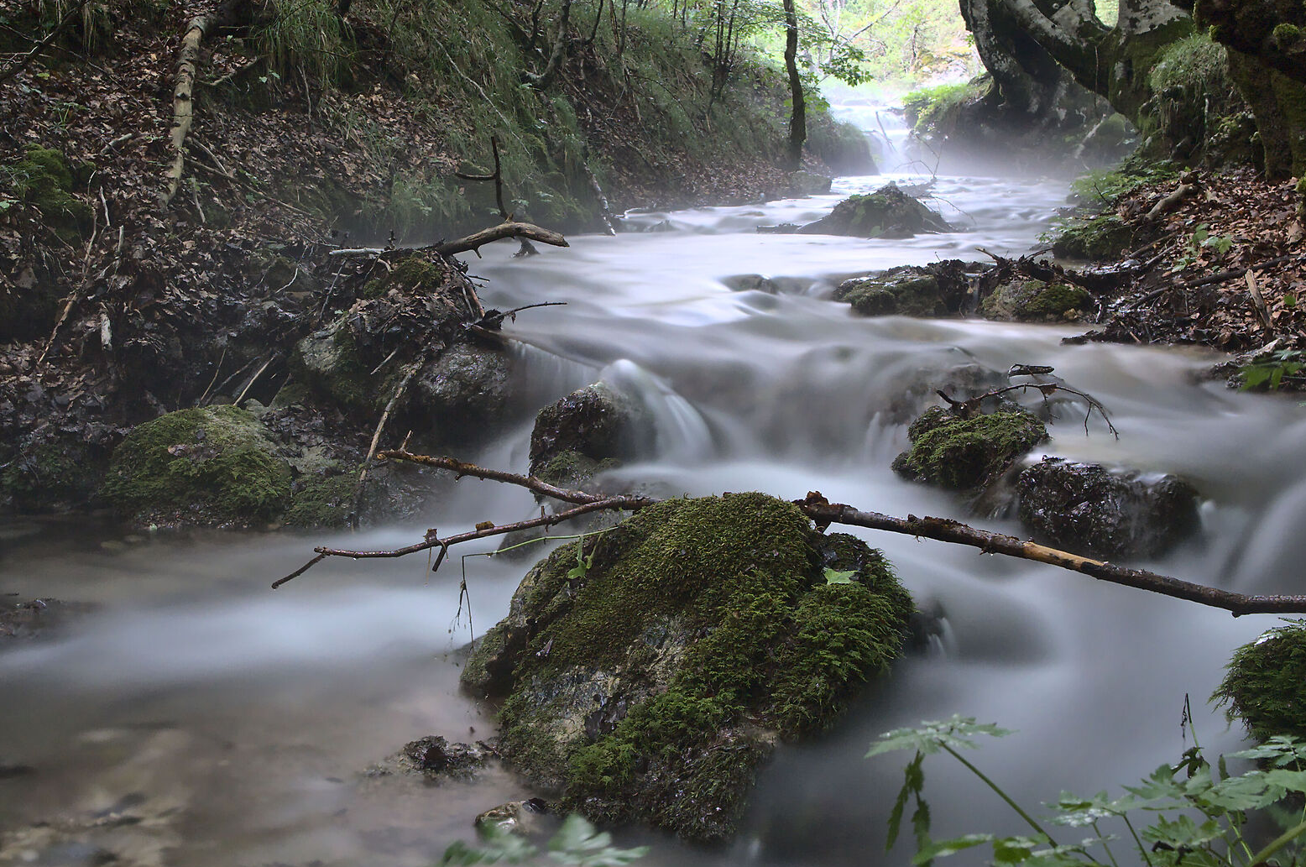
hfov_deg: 36.9
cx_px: 571
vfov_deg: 24.9
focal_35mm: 54
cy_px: 324
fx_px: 1956
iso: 2000
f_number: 8
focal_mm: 23
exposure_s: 30
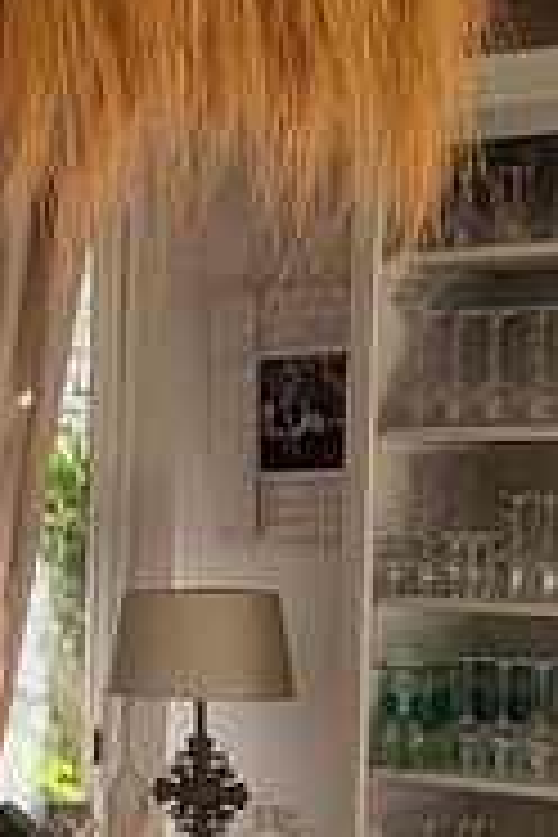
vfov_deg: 13.9
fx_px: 3371
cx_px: 117
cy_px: 846
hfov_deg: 9.4
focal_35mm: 145
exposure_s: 1/193
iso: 40
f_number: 1.8
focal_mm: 5.4
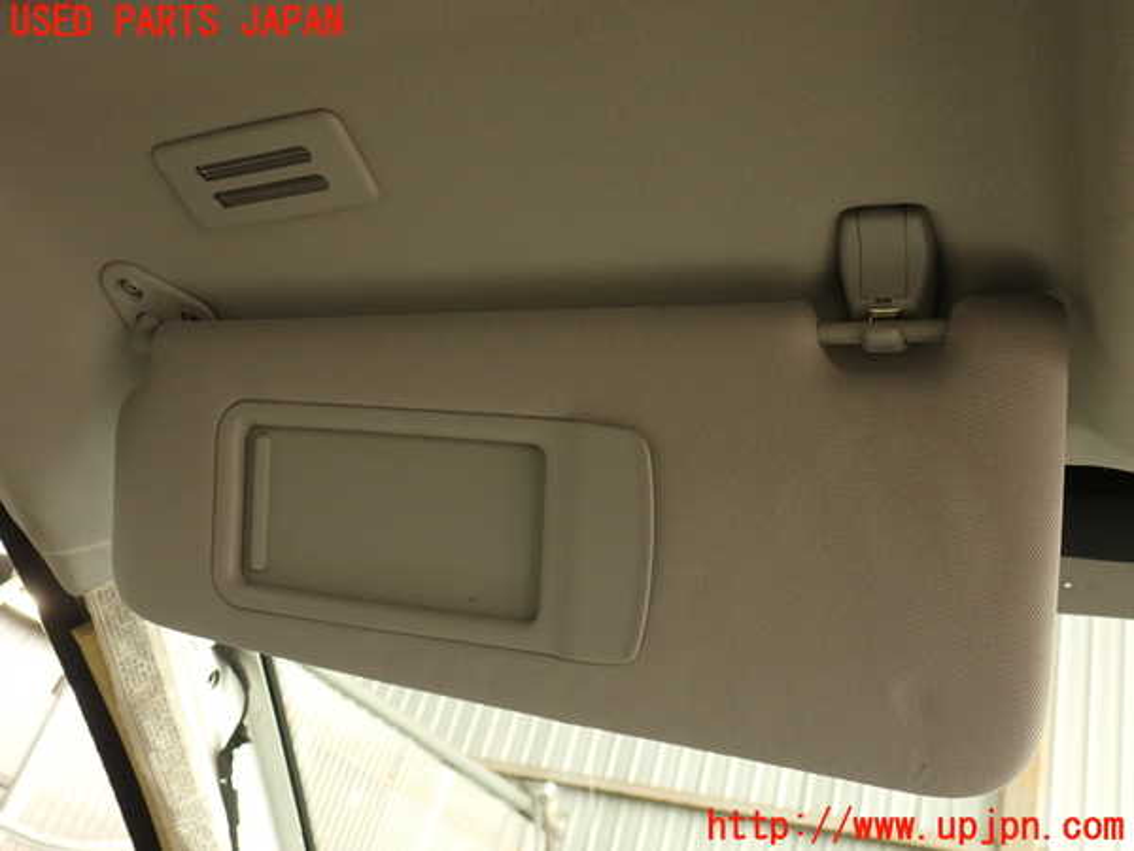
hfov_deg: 56.8
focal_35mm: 32
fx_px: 1048
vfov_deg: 44.2
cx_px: 567
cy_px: 426
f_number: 2.4
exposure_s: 1/40
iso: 200
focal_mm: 5.79
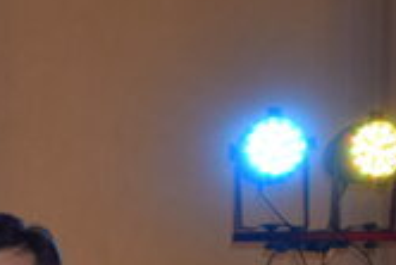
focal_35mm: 180
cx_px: -500
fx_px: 1982
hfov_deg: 10.2
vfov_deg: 7.4
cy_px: 529
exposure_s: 1/60
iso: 800
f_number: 3.8
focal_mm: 22
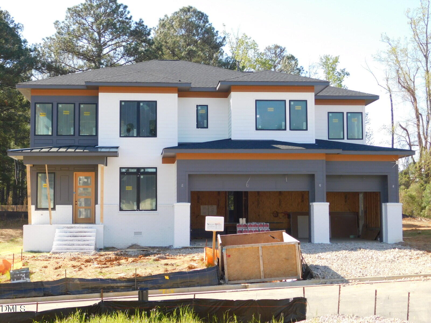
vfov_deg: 24.8
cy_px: 162
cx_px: 216
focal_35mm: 59
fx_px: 735
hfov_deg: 32.7
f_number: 4
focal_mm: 10.4
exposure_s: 1/250
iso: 125
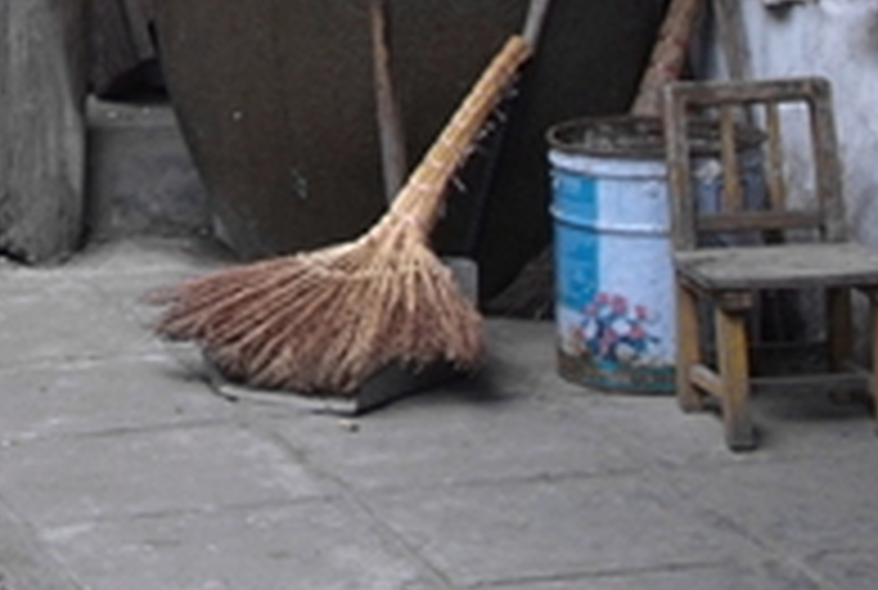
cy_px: -95
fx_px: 5378
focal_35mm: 220
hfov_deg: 9.2
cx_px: -311
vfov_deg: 6.2
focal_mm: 32
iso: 400
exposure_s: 1/285
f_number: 9
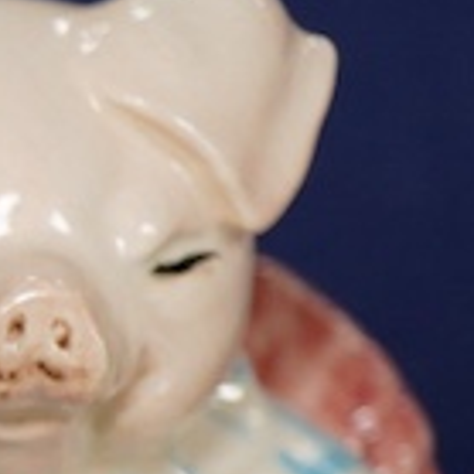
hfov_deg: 6.7
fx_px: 3827
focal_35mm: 247
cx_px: -696
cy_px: 563
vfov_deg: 7.0
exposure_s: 1/125
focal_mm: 30
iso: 1250
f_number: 6.3
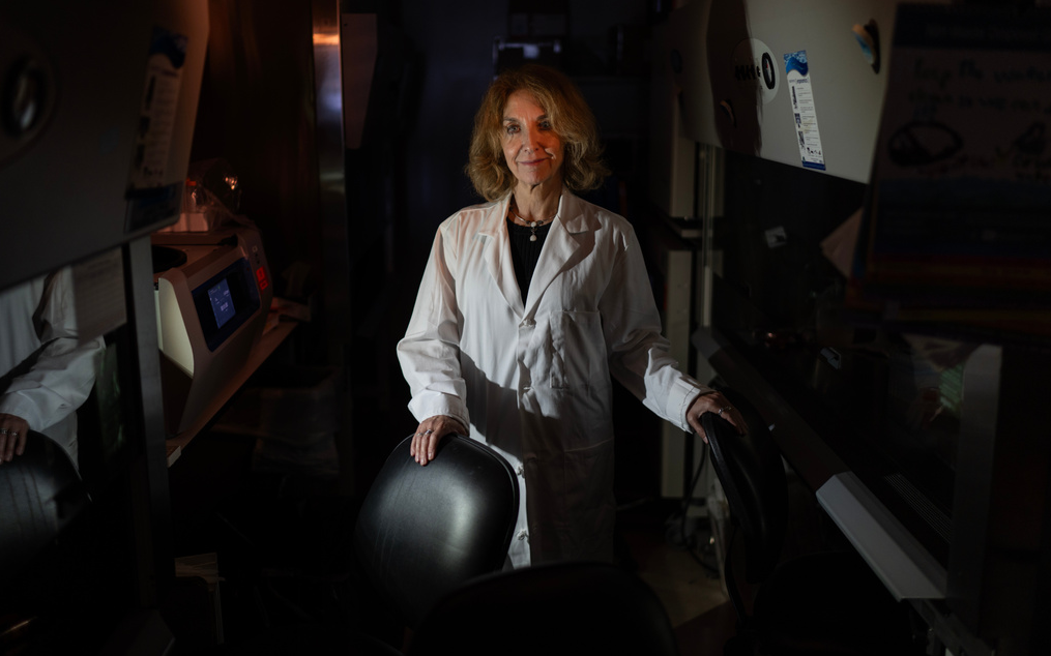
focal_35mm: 36
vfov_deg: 35.3
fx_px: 1031
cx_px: 528
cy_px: 327
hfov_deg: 54.0
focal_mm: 35
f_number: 1.4
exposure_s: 1/160
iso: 250
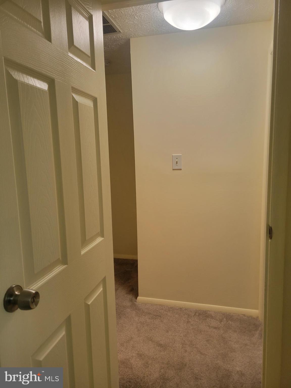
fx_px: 291
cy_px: 194
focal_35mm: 26
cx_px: 146
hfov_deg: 53.1
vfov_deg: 67.3
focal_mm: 5.4
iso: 100
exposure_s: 1/120
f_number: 1.8
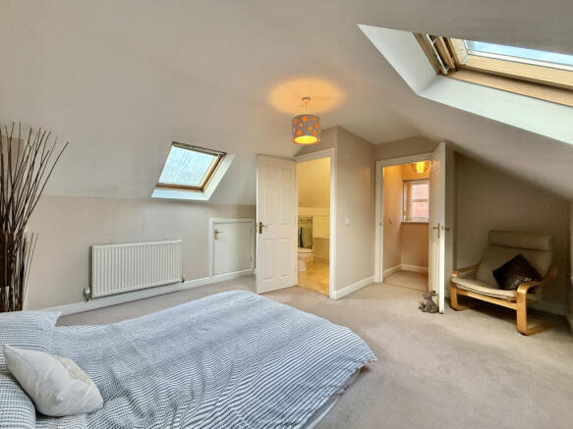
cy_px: 214
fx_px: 232
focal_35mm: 14
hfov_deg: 102.1
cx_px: 286
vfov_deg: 85.7
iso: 400
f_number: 2.2
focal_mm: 2.22
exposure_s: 1/100
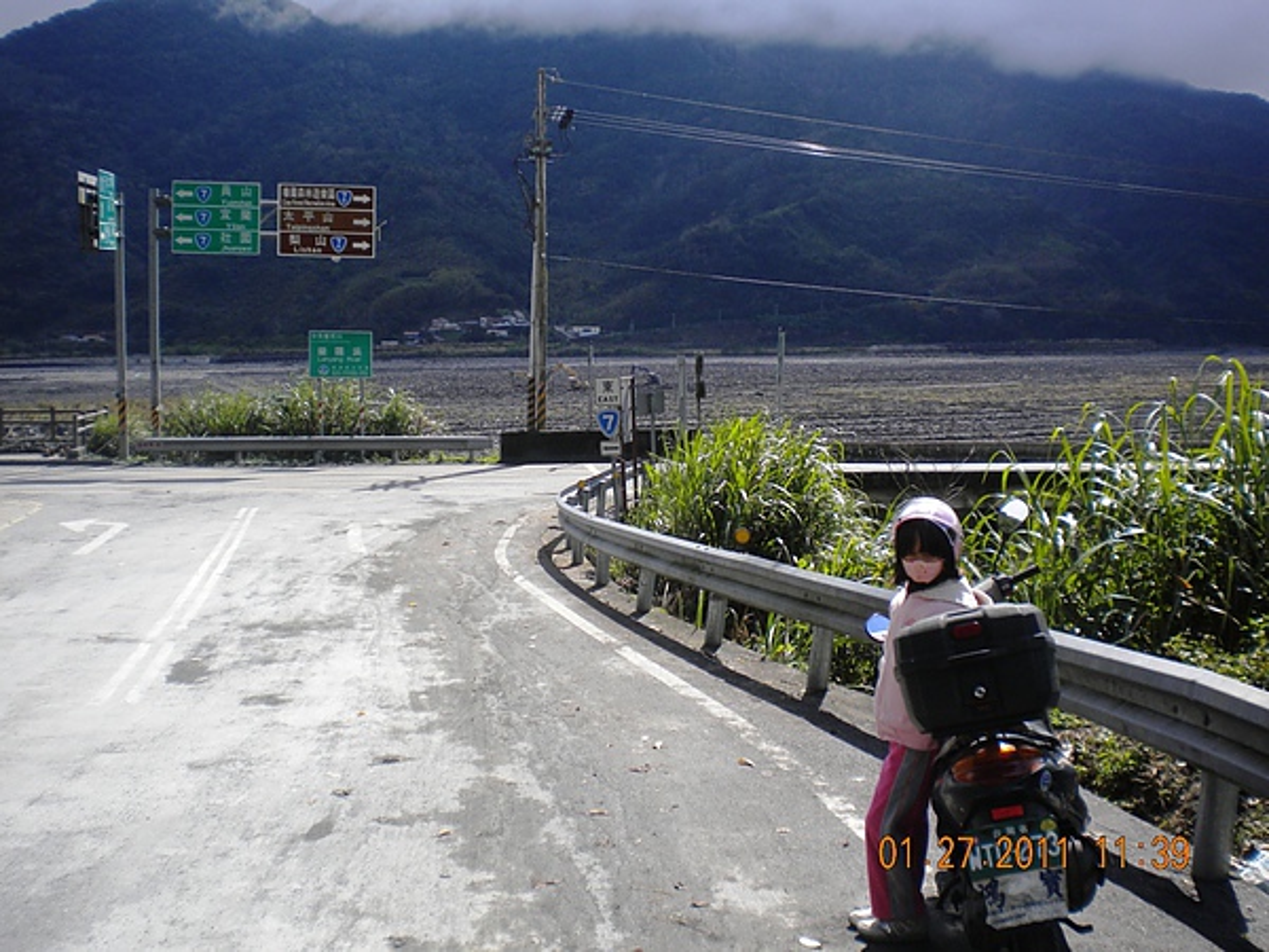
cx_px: 634
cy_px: 476
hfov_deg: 52.6
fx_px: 1283
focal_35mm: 35
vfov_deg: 40.7
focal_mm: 6.3
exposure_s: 1/587
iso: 80
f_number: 4.6
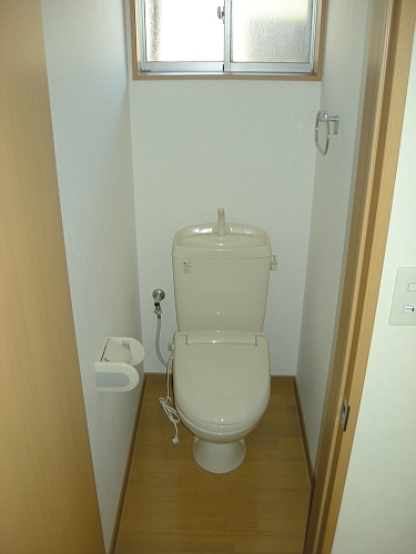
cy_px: 277
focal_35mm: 35
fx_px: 561
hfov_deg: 40.7
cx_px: 208
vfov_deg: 52.6
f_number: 2.8
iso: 64
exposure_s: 1/38
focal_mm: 5.7
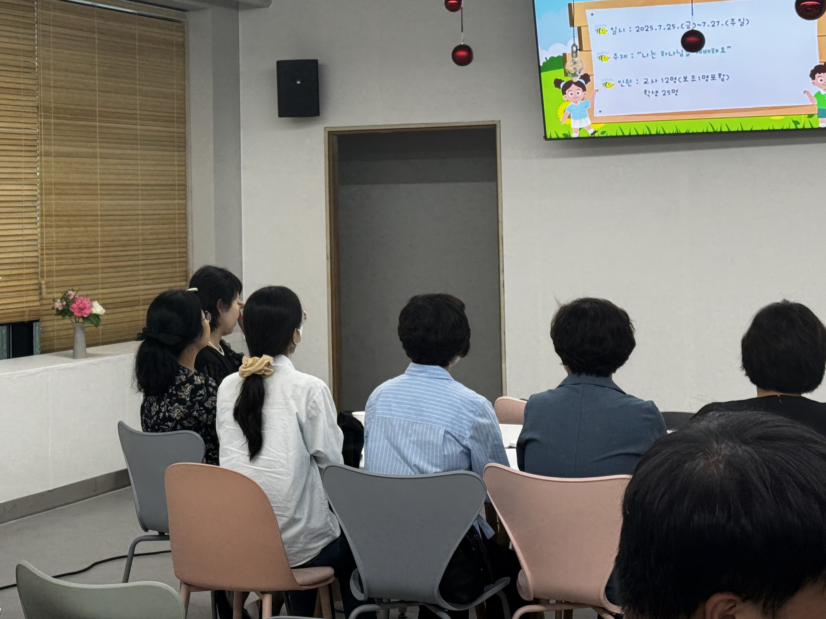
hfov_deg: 26.8
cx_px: 232
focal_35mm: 72
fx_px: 1718
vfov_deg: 20.3
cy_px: 158
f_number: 1.78
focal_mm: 6.76
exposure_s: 1/60
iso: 80
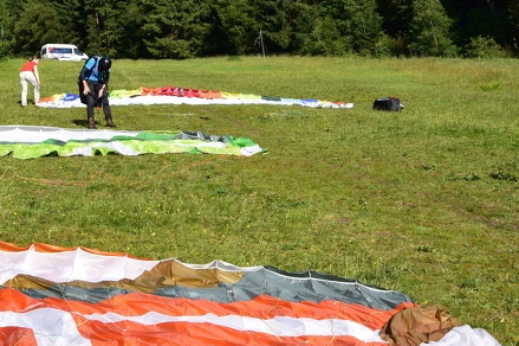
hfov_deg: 30.8
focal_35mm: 65
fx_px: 936
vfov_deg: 20.7
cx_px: 183
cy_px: 88
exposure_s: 1/500
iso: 400
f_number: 11
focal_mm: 24
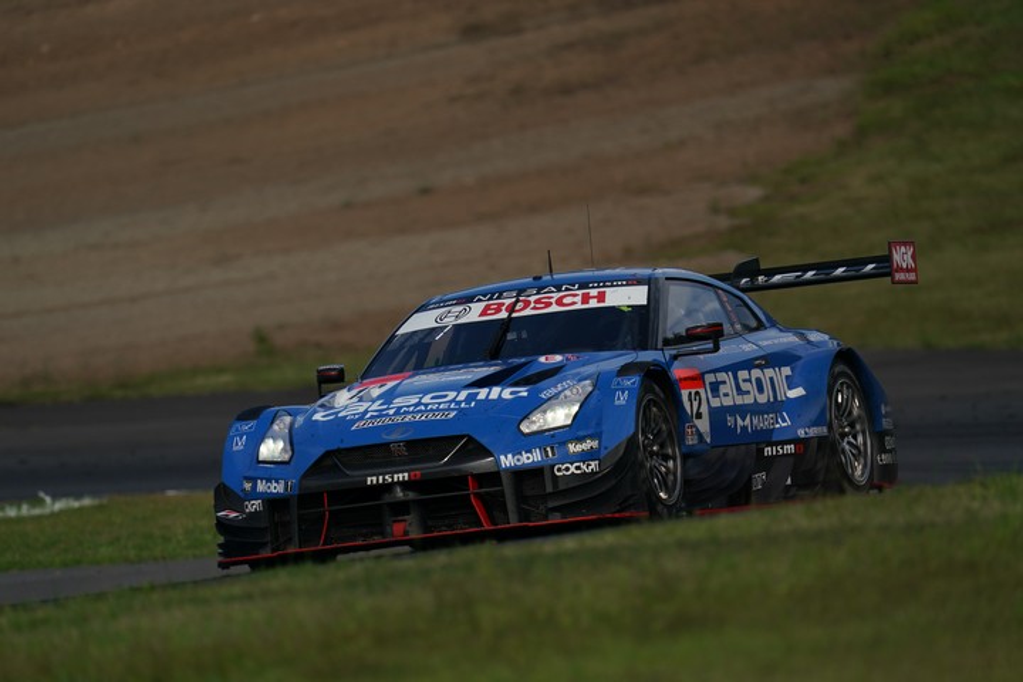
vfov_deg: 2.3
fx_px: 17049
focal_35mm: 600
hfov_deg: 3.4
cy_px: 341
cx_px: 512
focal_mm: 600
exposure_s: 1/800
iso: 200
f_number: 7.1
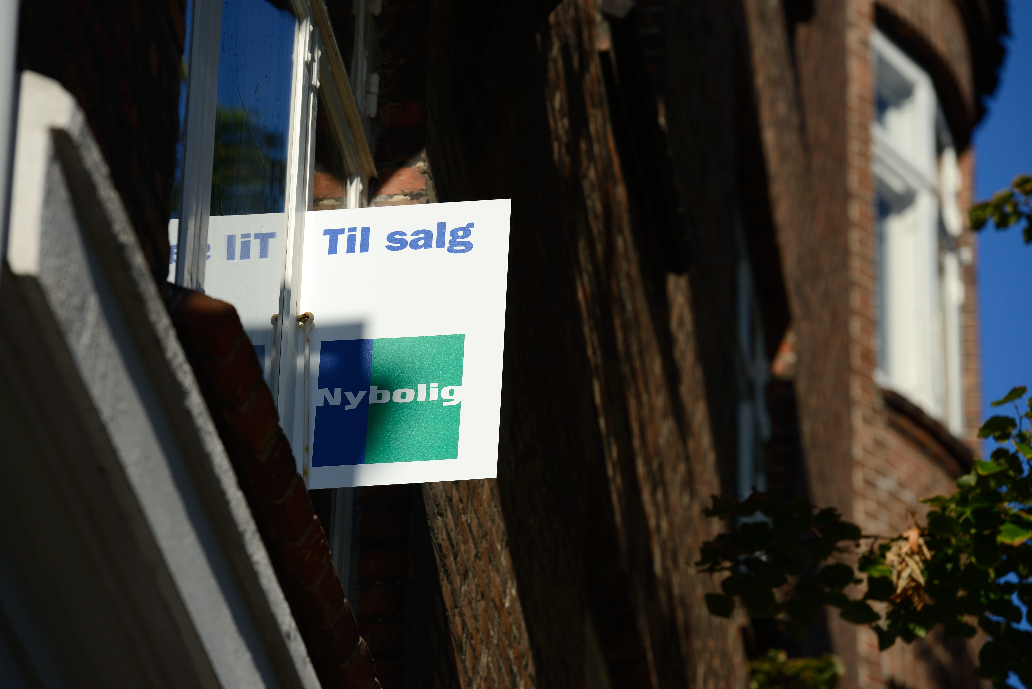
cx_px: 516
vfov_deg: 8.3
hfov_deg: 12.4
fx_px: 4731
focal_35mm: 165
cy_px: 344
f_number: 5.6
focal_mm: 165
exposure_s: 1/1600
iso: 100
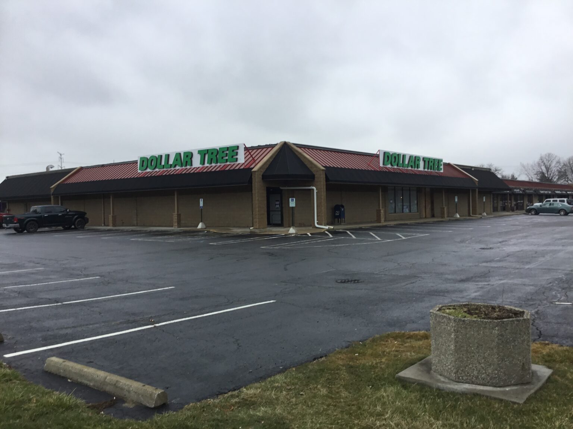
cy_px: 214
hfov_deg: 58.4
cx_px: 286
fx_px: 513
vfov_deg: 45.4
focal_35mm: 31
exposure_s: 1/202
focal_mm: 3.3
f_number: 2.4
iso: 25
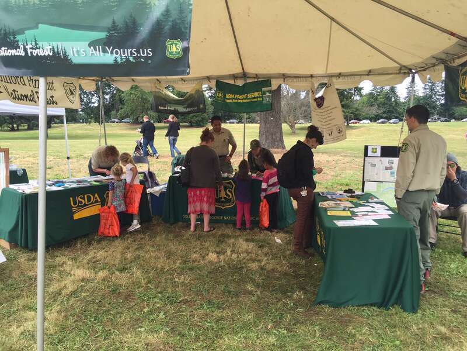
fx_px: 391
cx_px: 234
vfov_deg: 48.2
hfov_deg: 61.7
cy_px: 176
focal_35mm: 29
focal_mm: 4.15
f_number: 2.2
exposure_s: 1/549
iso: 32
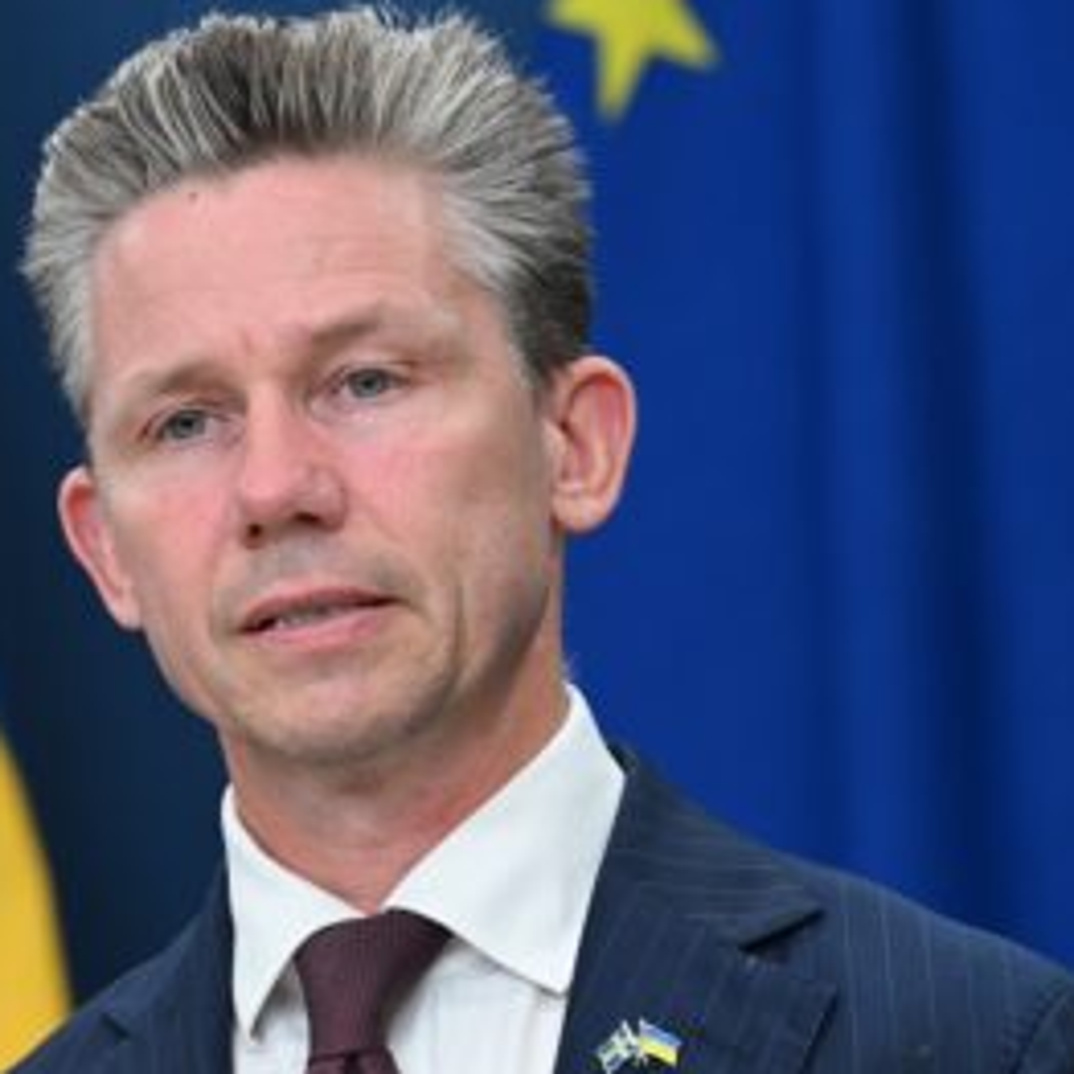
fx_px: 9723
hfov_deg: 6.3
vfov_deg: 6.3
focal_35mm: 277
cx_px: 381
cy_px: 480
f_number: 5
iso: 2500
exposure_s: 1/320
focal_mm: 190
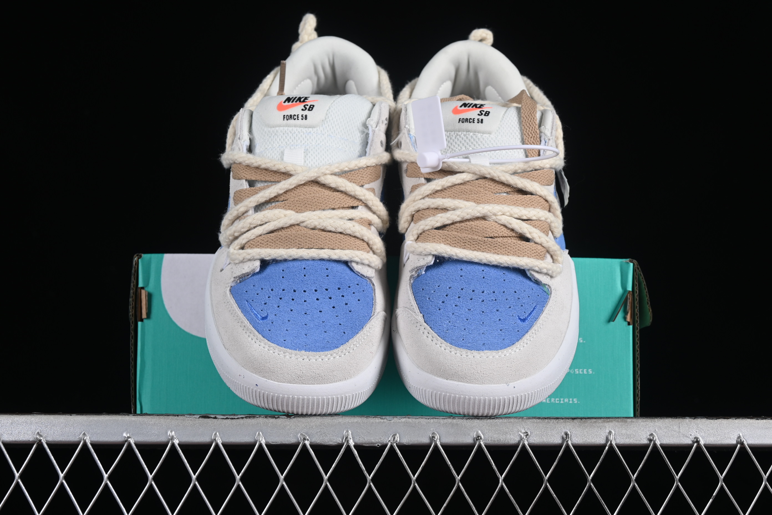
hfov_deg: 27.0
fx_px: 1608
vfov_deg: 18.2
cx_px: 386
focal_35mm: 75
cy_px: 258
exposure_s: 1/60
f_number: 8
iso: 160
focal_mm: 50
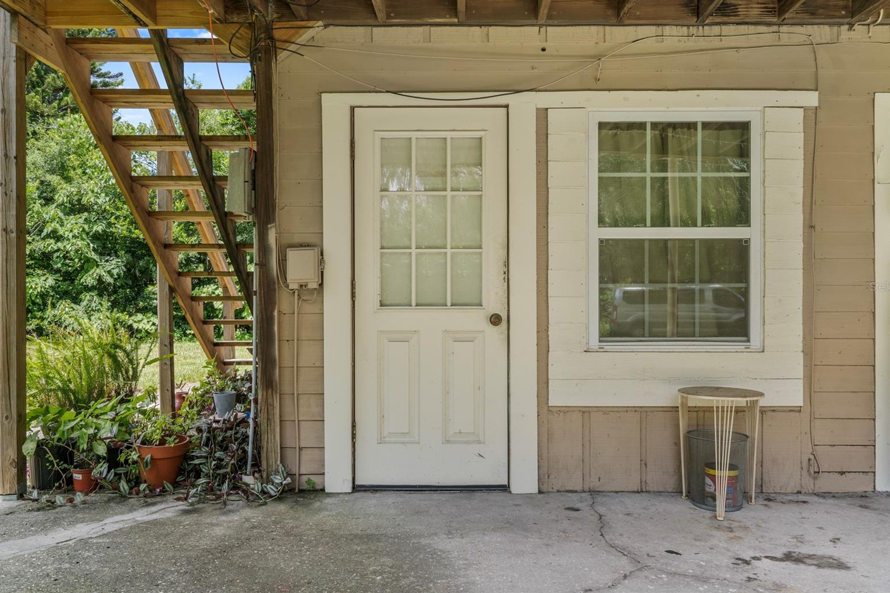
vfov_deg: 46.4
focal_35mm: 28
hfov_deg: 65.5
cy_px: 286
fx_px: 692
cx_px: 460
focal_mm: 27
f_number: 8
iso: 100
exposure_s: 1/15
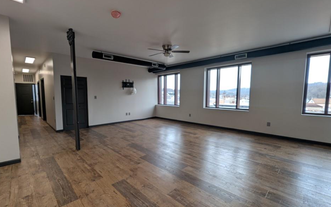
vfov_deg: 74.7
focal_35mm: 15
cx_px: 153
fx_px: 135
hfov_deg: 101.3
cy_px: 109
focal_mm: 1.95
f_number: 2.2
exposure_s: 1/120
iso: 70
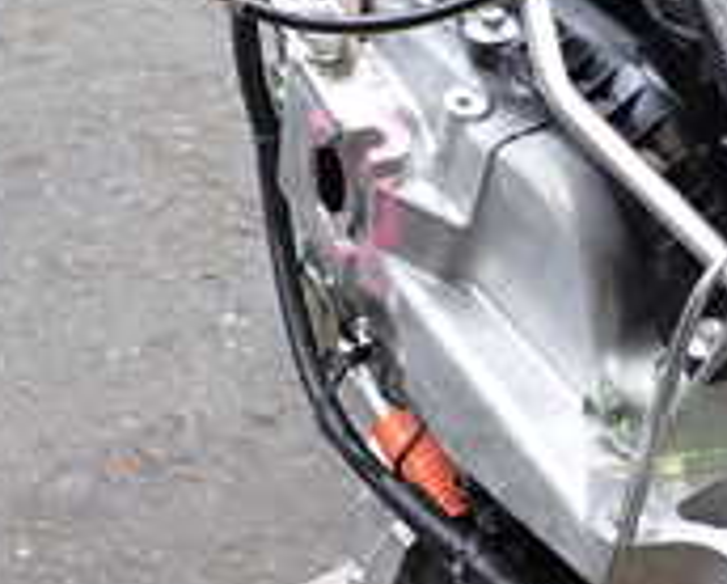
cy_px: 385
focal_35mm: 102
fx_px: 2197
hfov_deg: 17.9
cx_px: 866
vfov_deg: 15.1
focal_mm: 5.4
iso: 200
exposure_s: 1/30
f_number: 2.3
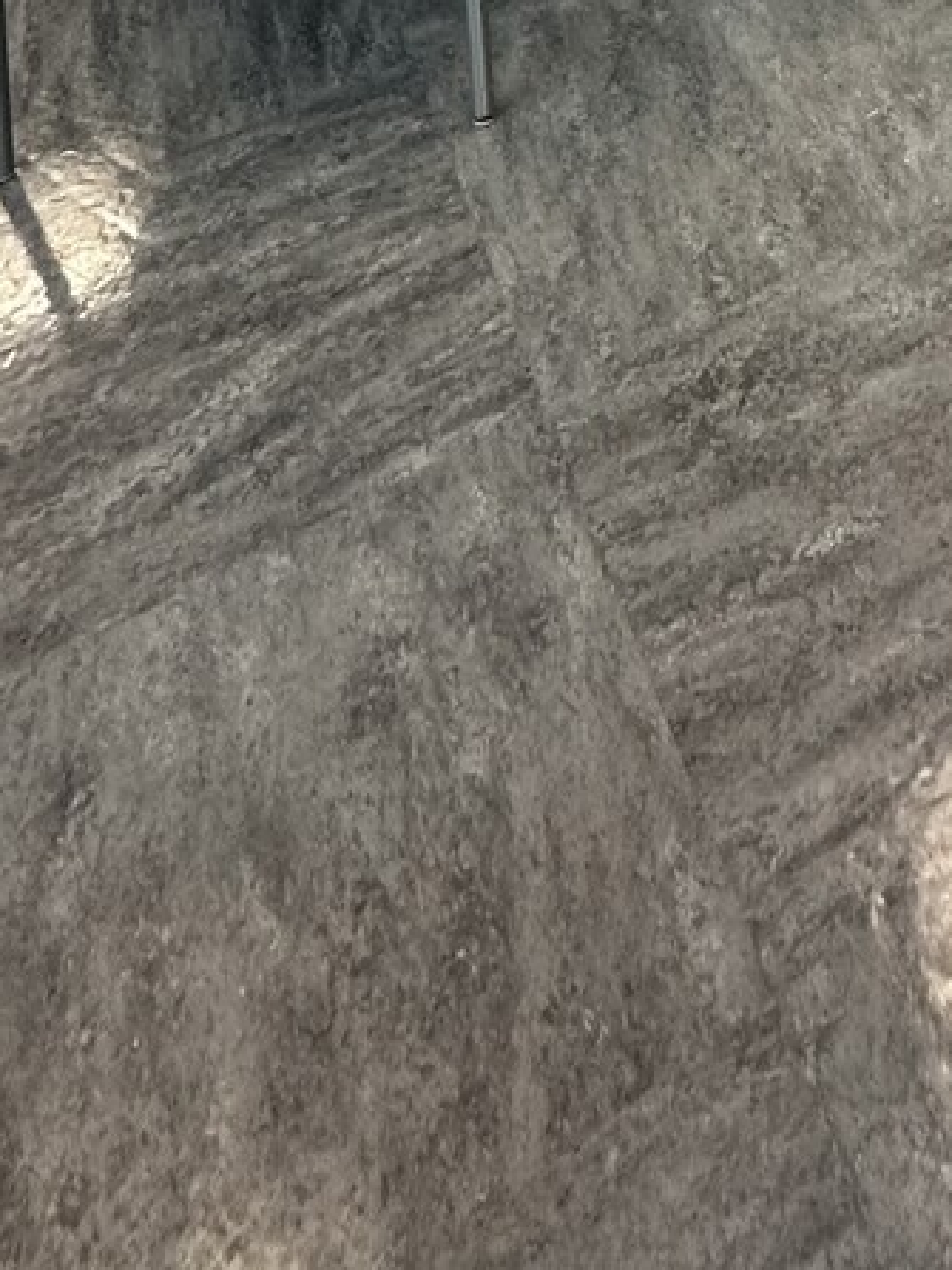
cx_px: 1002
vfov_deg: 25.6
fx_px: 1724
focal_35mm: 47
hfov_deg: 28.5
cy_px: -781
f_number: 2.2
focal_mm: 2.22
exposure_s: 1/60
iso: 160
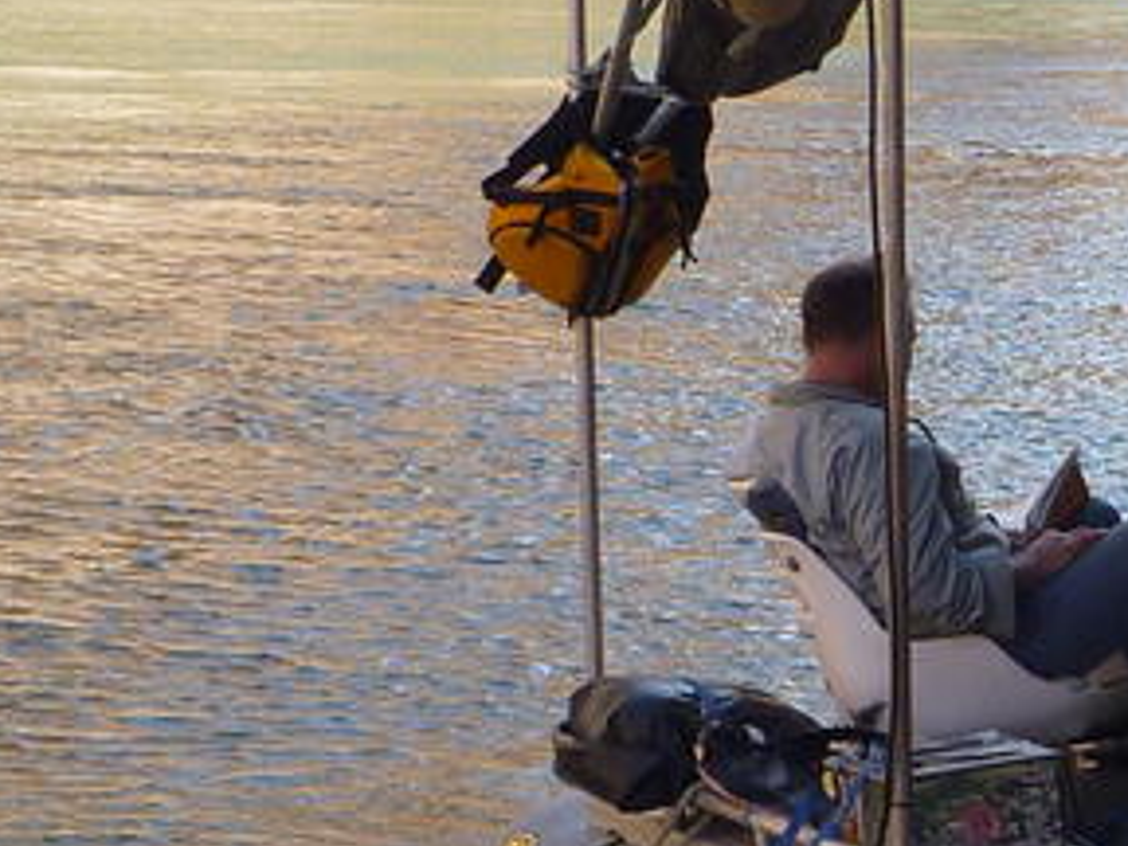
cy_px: 497
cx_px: 1281
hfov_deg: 14.8
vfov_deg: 11.4
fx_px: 4236
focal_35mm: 130
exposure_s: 1/200
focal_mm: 4.9
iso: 100
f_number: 3.3
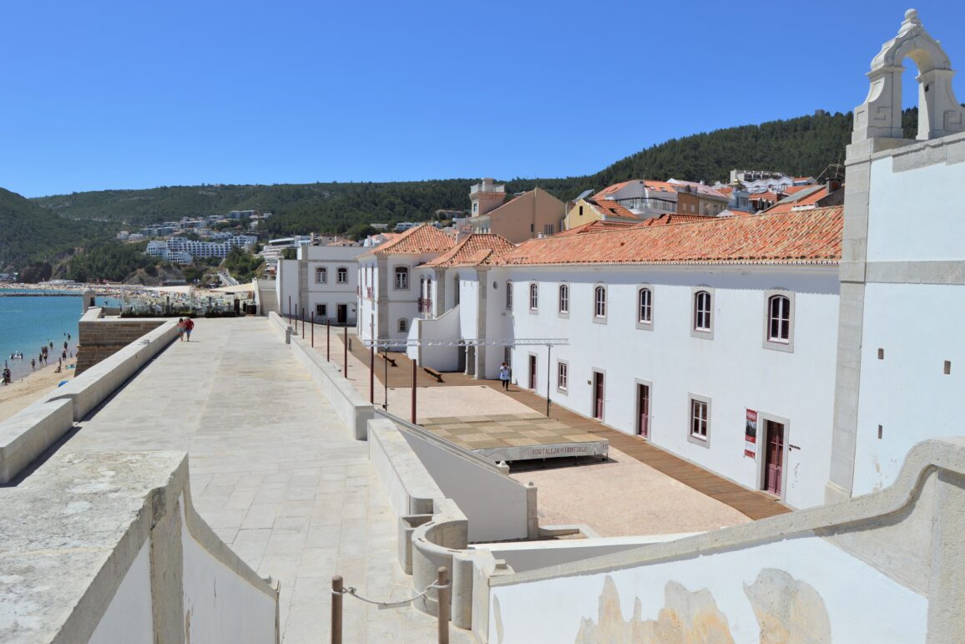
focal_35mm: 28
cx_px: 488
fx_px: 751
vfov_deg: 46.4
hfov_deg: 65.5
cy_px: 326
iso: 100
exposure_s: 1/400
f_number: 10
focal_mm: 18
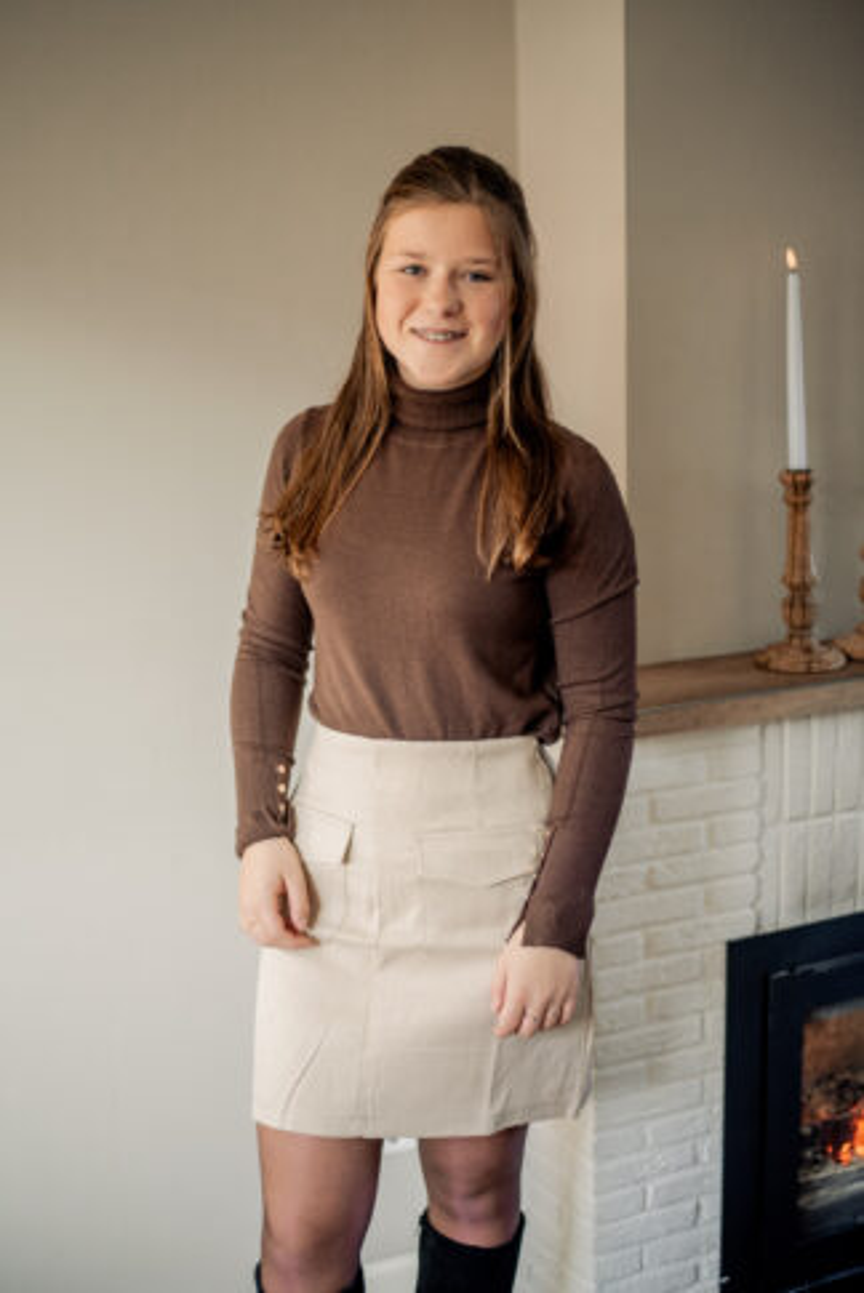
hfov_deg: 27.0
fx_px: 1797
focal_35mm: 50
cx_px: 432
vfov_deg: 39.6
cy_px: 646
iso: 1250
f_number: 1.8
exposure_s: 1/800
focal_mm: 50
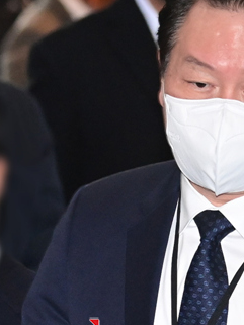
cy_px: 162
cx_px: 68
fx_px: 2968
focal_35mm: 316
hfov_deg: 4.7
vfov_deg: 6.3
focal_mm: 165
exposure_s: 1/250
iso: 9000
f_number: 5.6
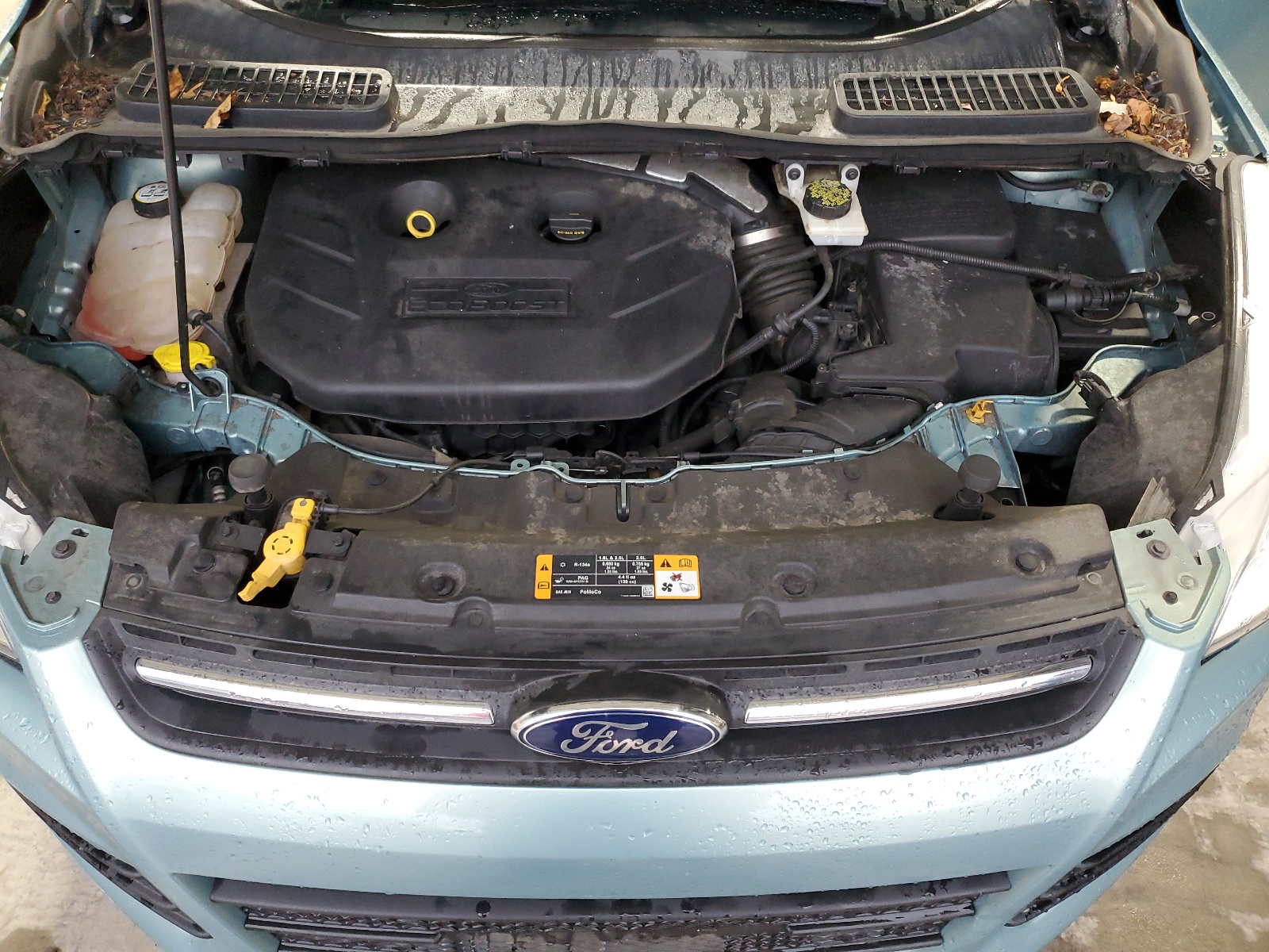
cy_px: 476
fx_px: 953
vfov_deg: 53.1
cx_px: 634
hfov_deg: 67.3
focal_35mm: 26
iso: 261
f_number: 1.5
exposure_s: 1/60.2
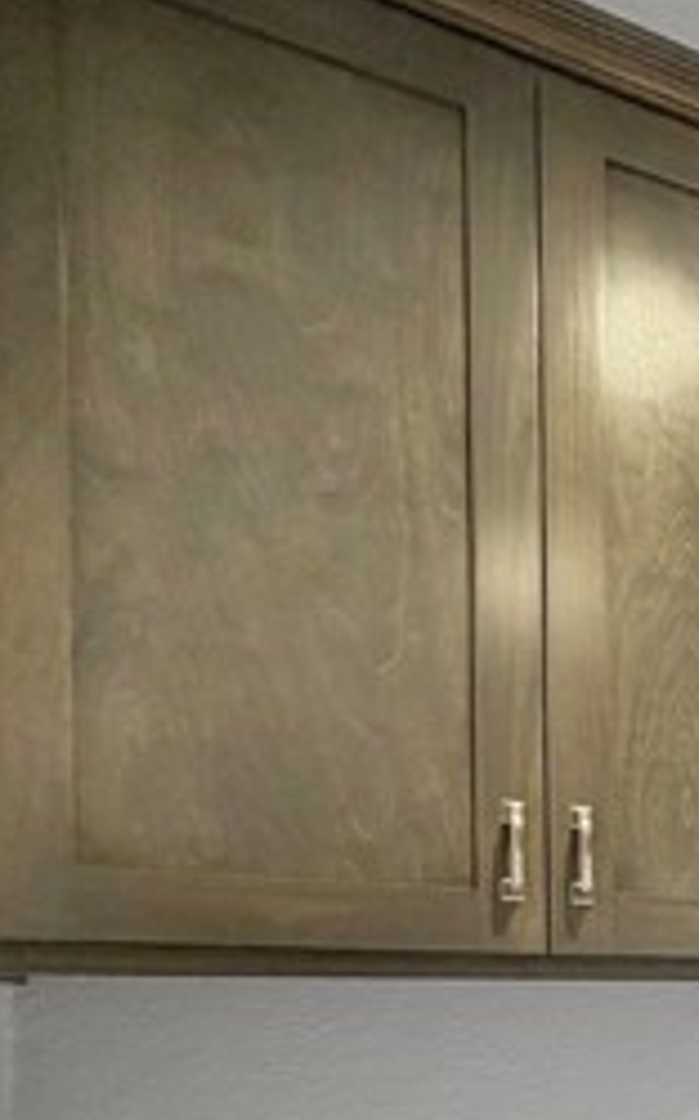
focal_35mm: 38
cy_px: 1116
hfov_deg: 25.9
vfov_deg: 44.1
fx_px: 1160
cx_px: 1017
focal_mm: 2.22
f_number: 2.2
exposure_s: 1/120
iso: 160
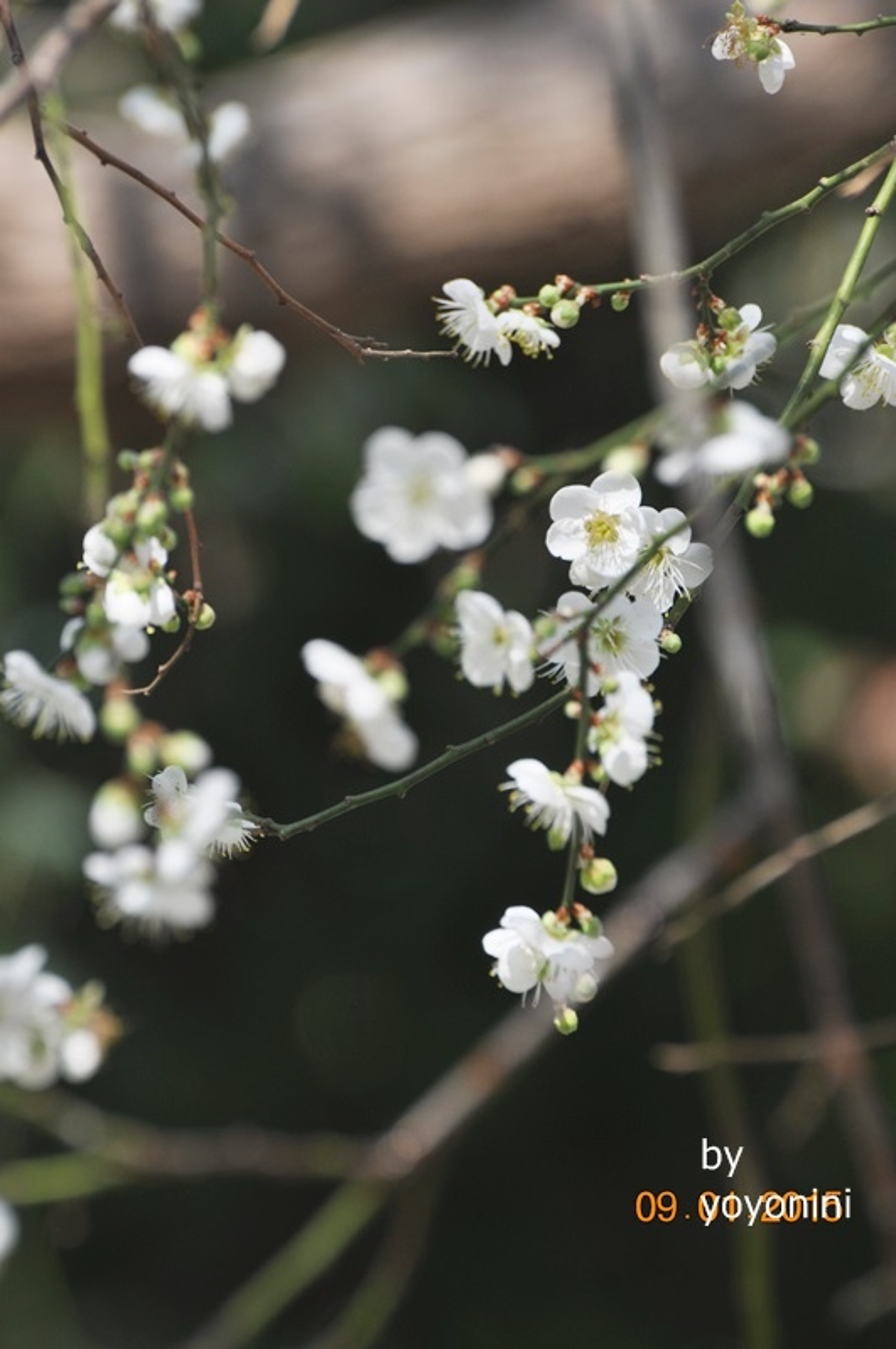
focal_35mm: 390
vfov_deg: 5.3
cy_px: 674
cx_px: 448
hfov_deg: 3.5
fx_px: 14603
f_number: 8
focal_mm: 260
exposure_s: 1/320
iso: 200
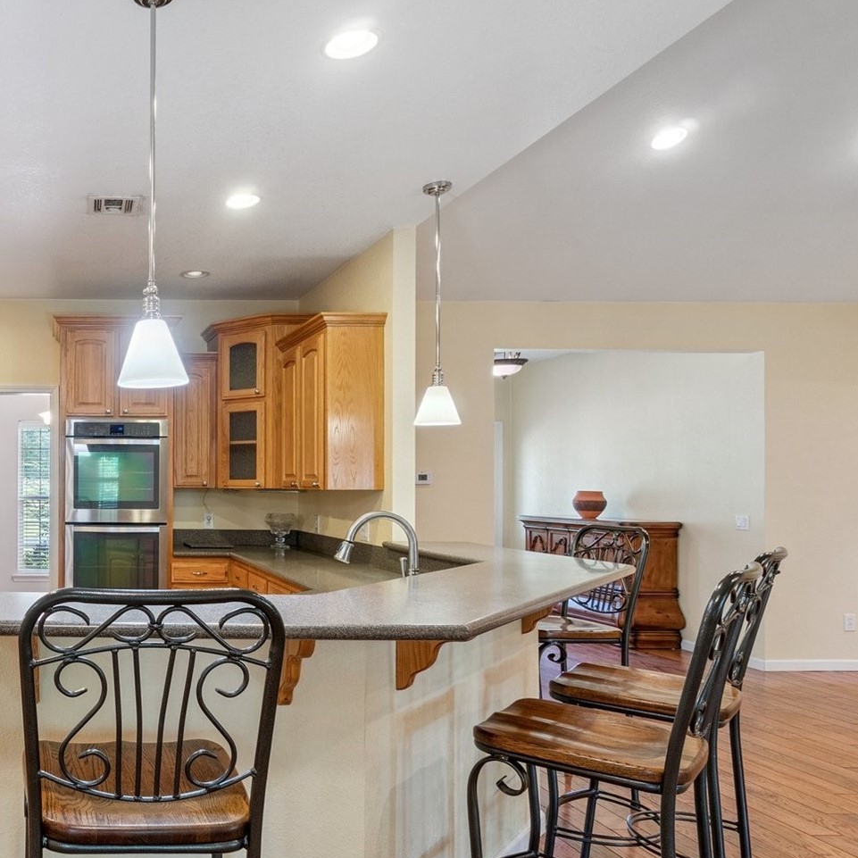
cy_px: 475
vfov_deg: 58.9
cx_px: 52
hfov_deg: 50.7
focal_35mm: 27
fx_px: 757
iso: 200
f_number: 6.3
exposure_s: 1/13
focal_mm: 10
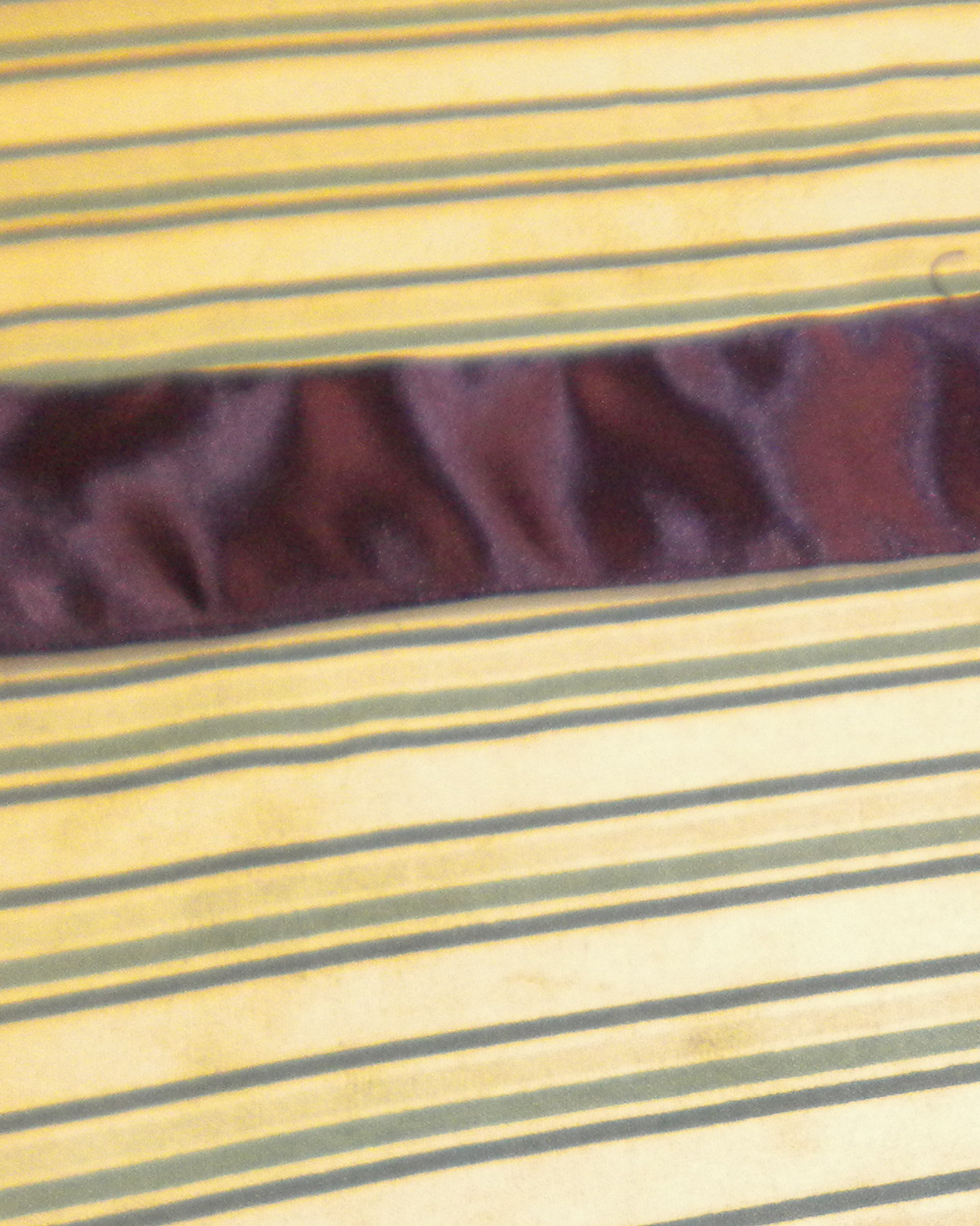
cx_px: 1055
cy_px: 963
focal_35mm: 79
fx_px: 2865
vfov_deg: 23.8
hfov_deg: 18.7
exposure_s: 1/57.4
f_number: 3.1
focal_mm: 6.3
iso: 338
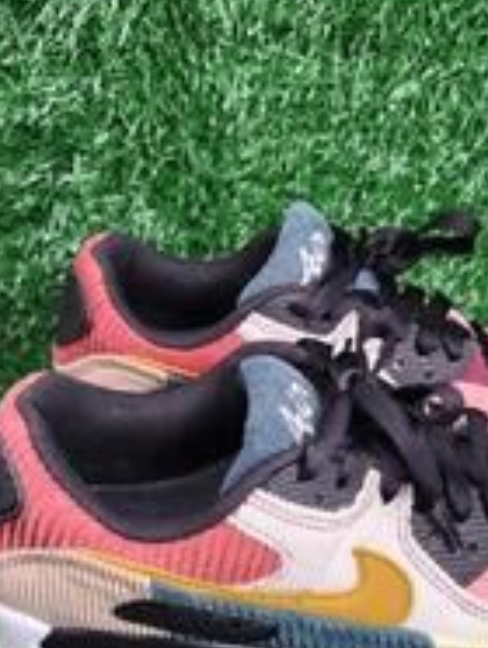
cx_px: 349
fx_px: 881
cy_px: 387
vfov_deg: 40.2
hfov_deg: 30.6
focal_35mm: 47
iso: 160
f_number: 1.8
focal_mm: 5.4
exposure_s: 1/120
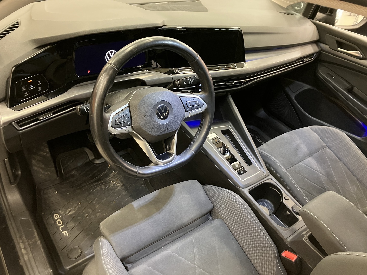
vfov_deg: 49.7
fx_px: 297
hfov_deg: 63.4
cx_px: 184
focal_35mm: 28
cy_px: 138
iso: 500
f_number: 1.8
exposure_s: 1/30
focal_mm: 3.99
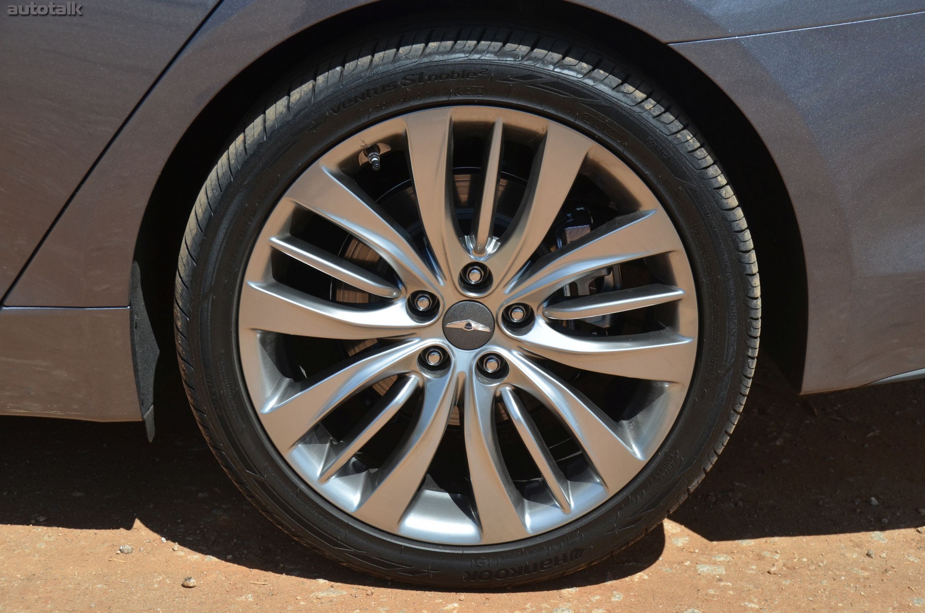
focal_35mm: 72
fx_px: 1846
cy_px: 306
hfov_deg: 28.1
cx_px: 462
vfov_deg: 18.8
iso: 400
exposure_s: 1/1600
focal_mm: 48
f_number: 6.3
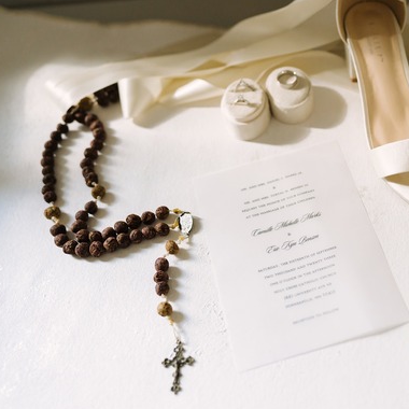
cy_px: 214
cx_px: 310
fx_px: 628
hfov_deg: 35.2
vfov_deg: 36.1
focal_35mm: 47
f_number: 2
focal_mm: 35
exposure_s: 1/1250
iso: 800
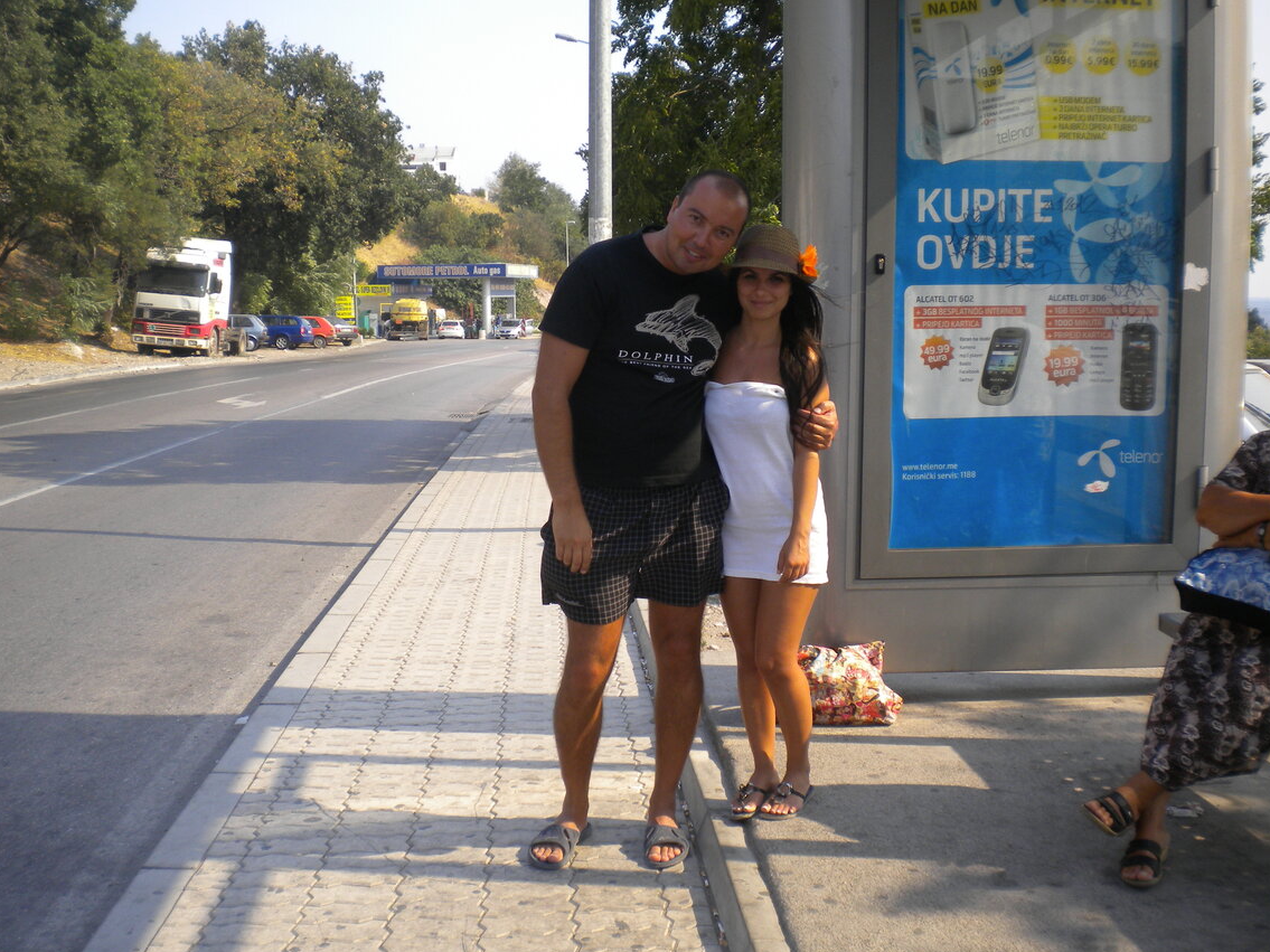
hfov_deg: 50.1
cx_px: 647
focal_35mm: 37
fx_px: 1357
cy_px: 493
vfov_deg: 38.7
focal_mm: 6.3
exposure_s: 1/353
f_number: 4.6
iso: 80
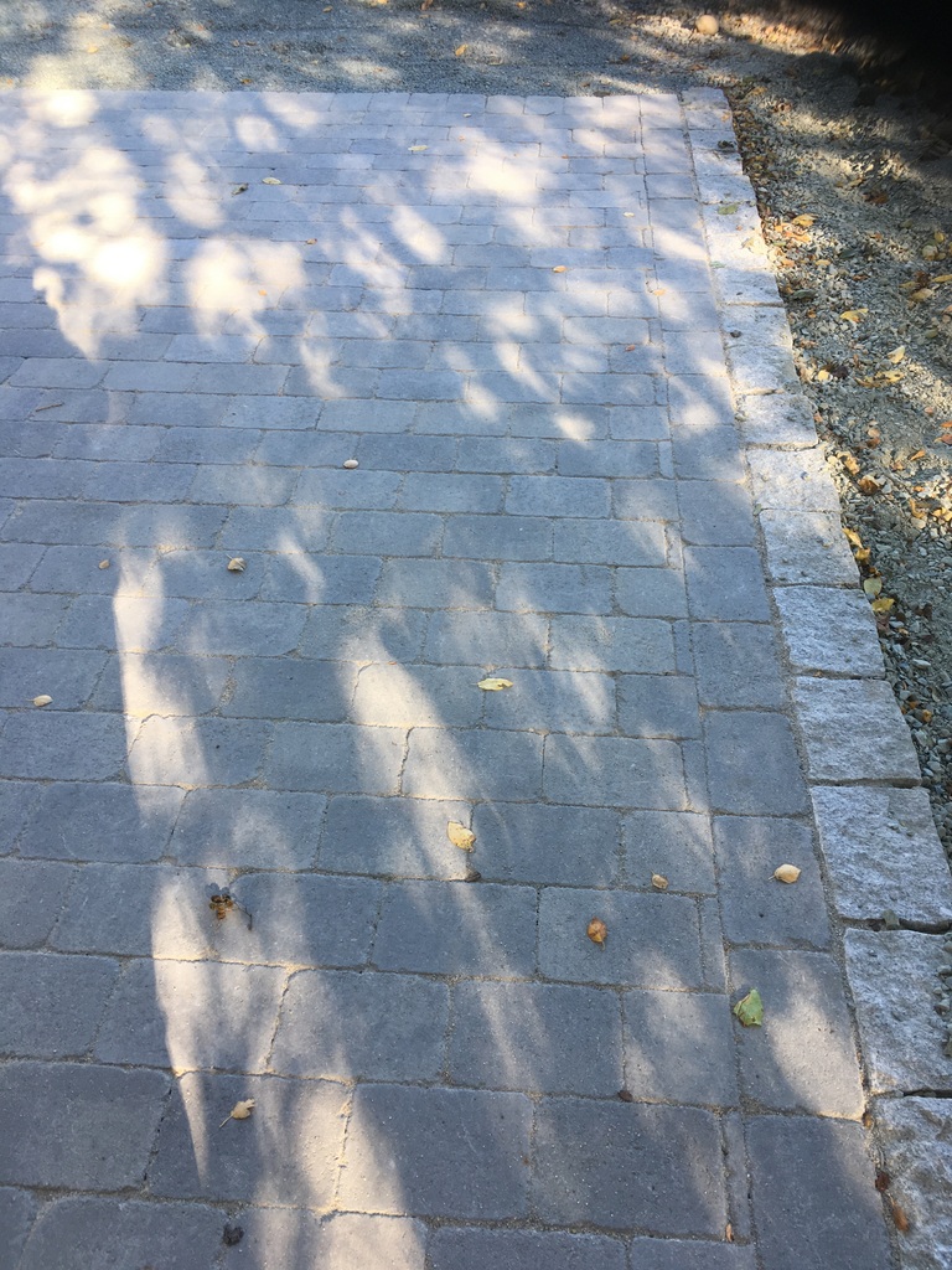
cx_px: 476
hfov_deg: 48.2
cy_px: 635
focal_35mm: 29
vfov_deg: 61.7
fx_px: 1063
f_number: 2.2
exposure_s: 1/151
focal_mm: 4.15
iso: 25
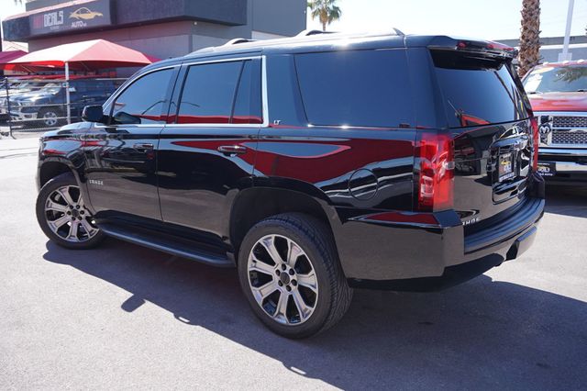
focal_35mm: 30
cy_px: 196
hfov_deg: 62.0
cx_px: 294
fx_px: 489
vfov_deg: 43.6
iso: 100
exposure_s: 1/200
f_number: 5
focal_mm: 20
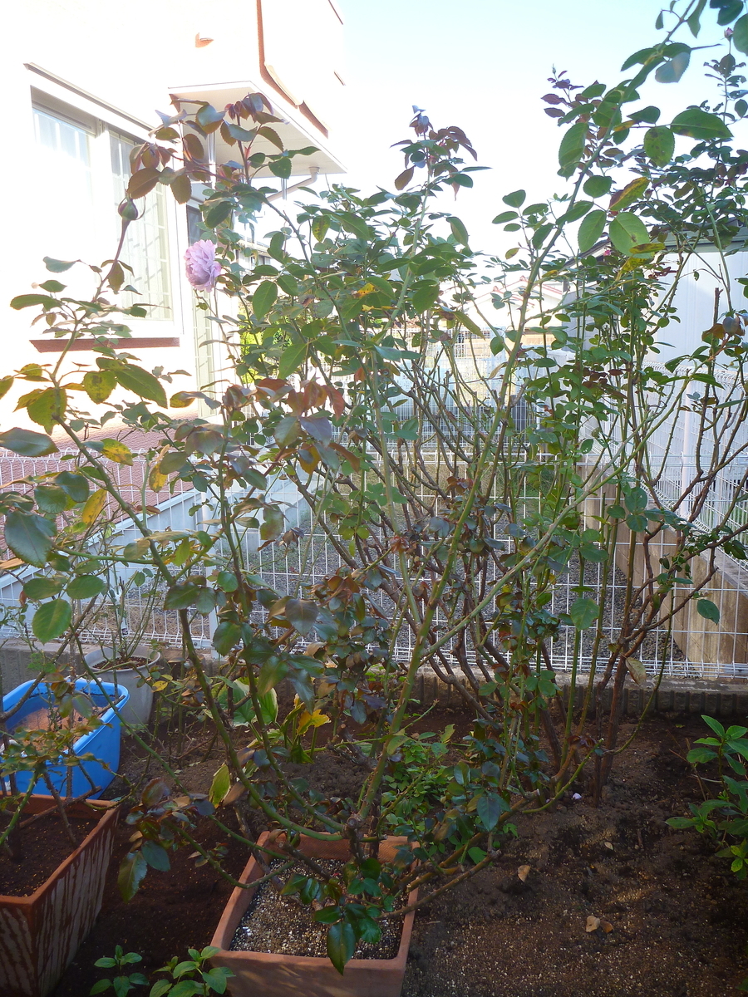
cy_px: 498
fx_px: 807
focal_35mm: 28
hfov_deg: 49.7
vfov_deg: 63.4
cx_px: 374
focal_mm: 4.9
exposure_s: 1/125
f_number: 3.3
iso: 80
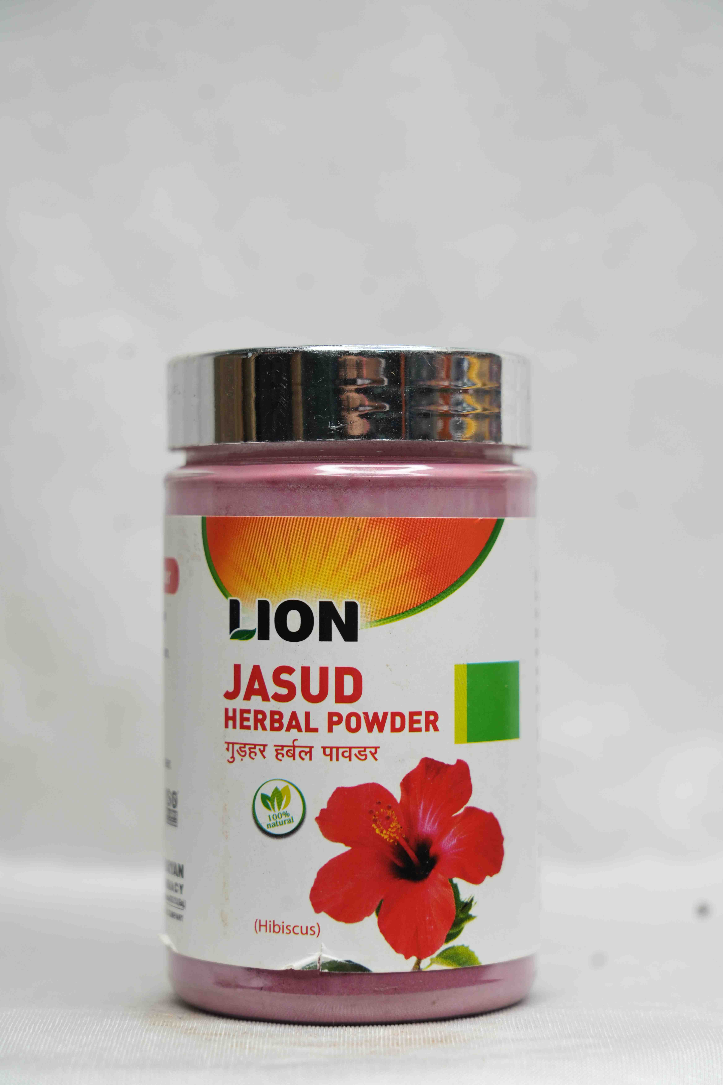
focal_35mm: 94
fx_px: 2832
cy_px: 542
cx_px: 362
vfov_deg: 21.7
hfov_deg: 14.6
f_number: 5.6
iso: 250
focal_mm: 94
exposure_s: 1/60
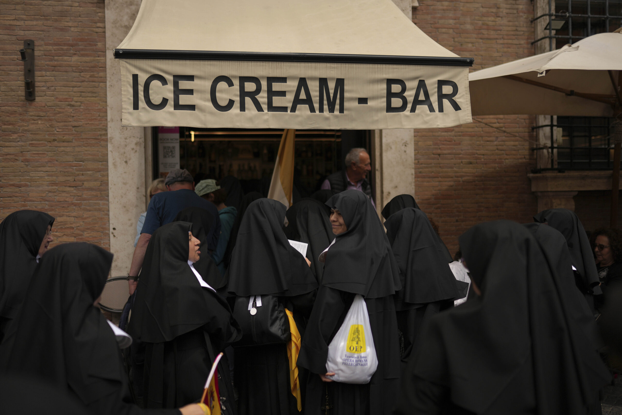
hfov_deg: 54.4
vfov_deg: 37.9
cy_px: 208
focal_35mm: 35
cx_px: 311
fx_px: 605
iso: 160
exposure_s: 1/16000
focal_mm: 35
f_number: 1.4
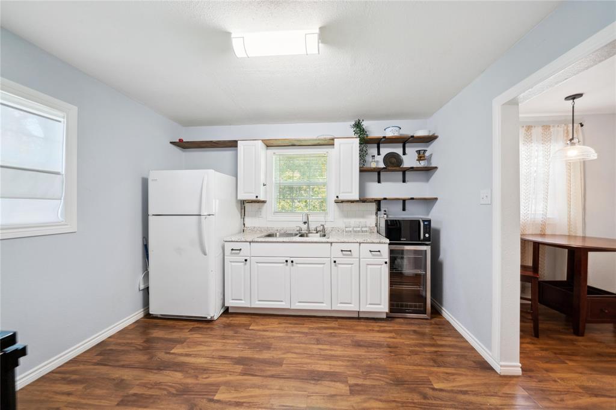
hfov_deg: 112.6
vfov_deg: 90.0
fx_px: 205
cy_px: 205
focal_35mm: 12
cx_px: 308
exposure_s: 1/6
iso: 400
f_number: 9
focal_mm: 12
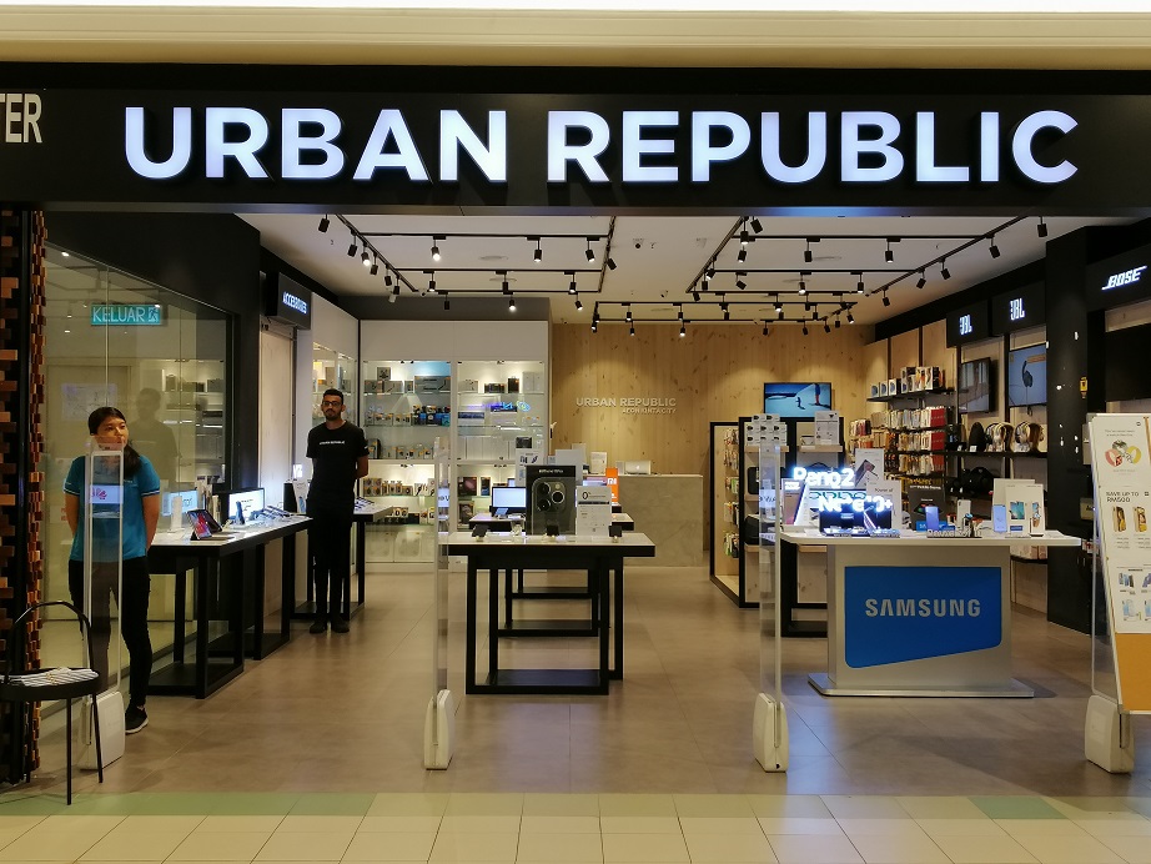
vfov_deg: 40.7
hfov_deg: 52.6
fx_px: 1164
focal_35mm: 35
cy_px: 432
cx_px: 576
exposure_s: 1/50
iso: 125
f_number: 2.2
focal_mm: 3.81
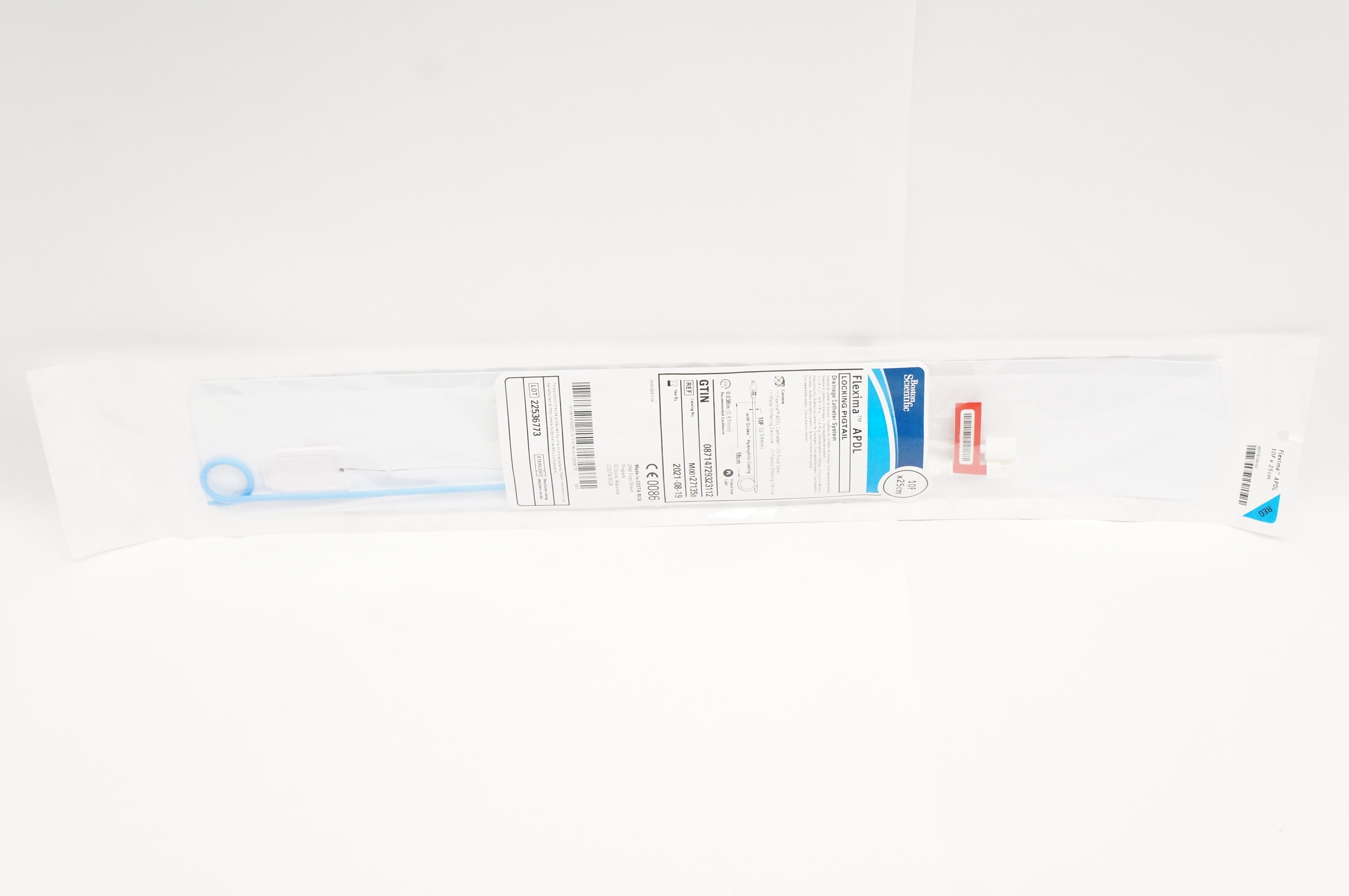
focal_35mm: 44
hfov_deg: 45.0
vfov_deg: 30.8
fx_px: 1628
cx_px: 674
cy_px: 448
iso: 3200
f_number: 8
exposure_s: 1/250
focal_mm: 29
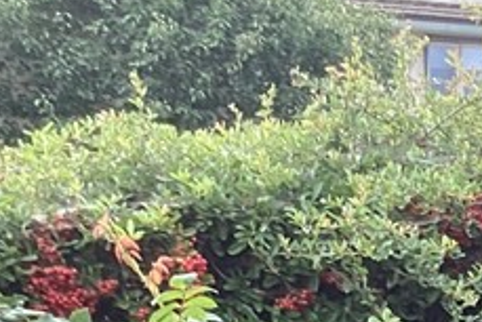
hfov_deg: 13.5
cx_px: 695
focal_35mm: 144
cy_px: 745
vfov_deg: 8.7
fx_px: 1929
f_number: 2.4
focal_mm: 3.3
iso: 25
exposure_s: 1/120
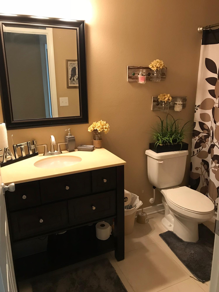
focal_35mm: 28
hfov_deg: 49.7
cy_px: 146
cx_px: 110
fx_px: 236
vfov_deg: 63.4
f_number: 1.8
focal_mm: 3.99
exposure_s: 1/15
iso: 64
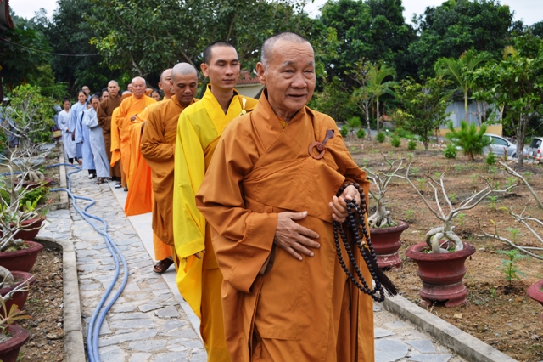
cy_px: 181
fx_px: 724
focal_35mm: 48
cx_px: 272
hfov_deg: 41.1
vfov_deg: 28.0
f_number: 6.3
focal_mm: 32
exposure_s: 1/160
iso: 100
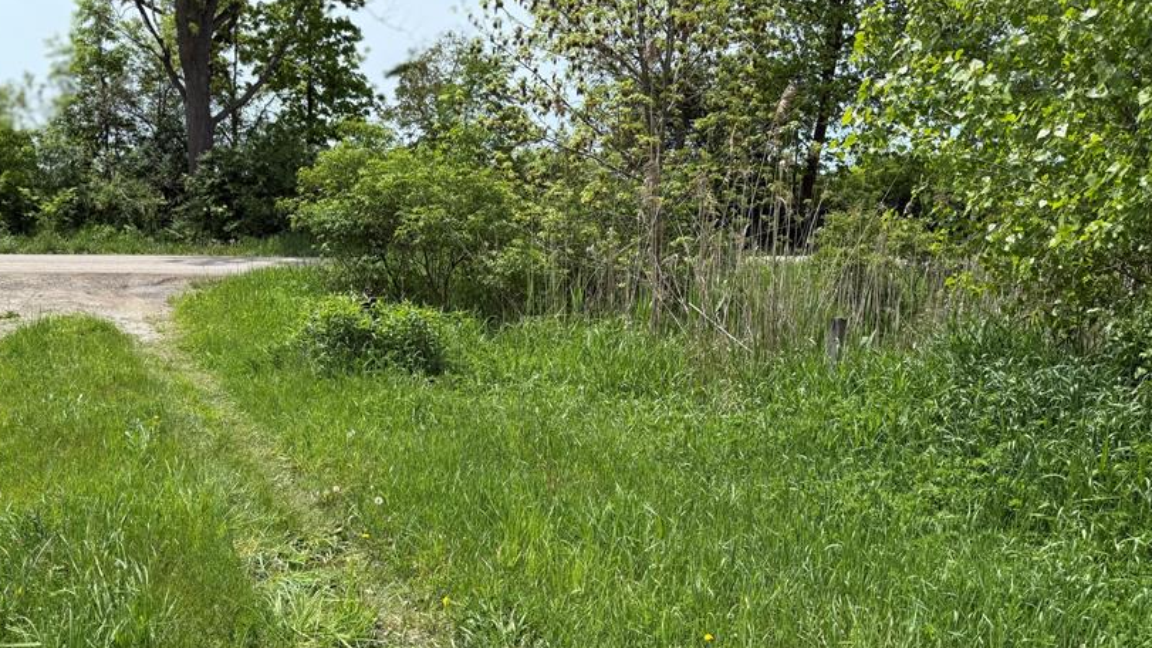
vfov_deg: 35.3
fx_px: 1008
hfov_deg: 59.3
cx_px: 501
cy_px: 425
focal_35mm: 33
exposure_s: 1/3425
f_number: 1.78
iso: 100
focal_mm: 6.76
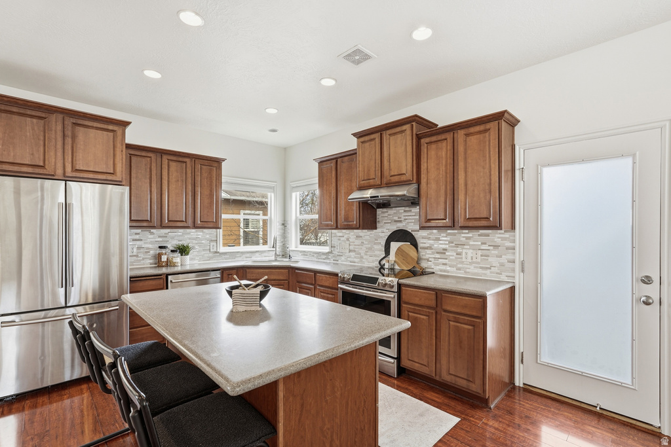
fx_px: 298
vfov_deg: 73.8
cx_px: 336
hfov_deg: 96.7
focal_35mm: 16
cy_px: 224
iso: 250
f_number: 9
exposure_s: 1/320
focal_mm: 16
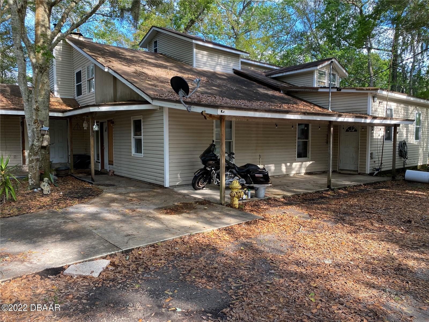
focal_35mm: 26
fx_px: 322
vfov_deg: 53.1
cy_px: 161
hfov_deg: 67.3
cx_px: 214
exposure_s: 1/253
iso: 32
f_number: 1.8
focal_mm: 4.25
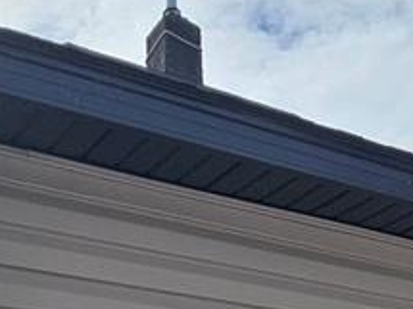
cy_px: 620
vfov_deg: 17.2
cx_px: 196
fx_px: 739
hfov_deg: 31.2
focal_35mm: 62
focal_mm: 2.2
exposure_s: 1/6151
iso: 50
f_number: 2.2
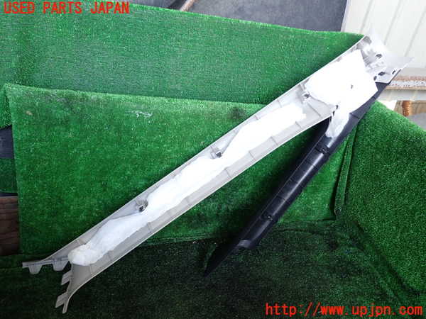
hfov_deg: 60.0
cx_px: 213
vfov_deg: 46.8
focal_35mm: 30
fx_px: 369
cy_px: 160
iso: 200
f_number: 2.3
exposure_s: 1/60
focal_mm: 5.4
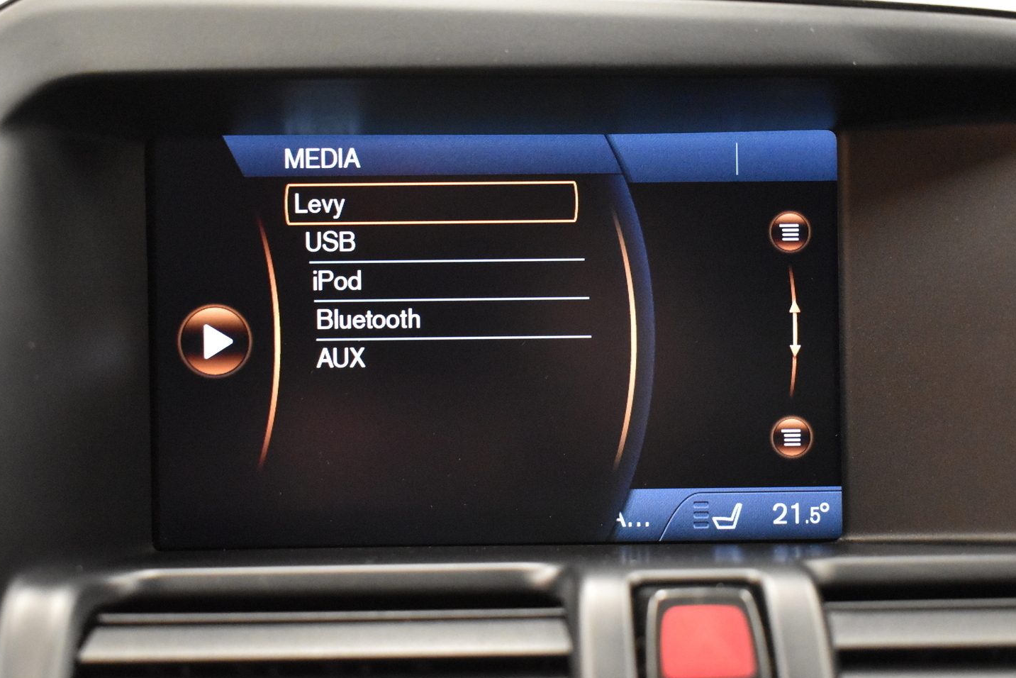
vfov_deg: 22.3
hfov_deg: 32.9
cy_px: 360
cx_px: 473
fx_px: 1722
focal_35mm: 61
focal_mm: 36
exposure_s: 1/60
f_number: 4.8
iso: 5600
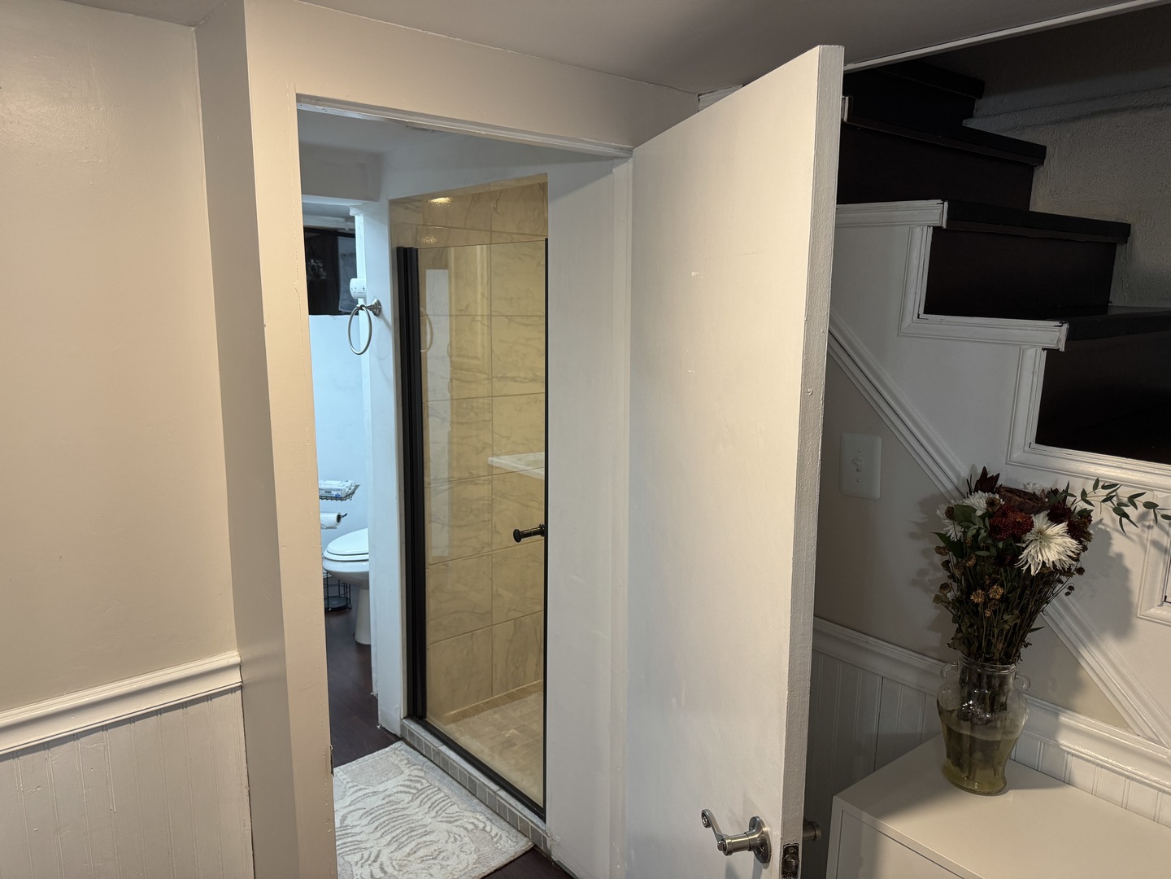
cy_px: 440
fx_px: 812
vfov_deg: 56.8
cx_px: 586
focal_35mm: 24
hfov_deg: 71.6
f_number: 1.78
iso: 200
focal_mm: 6.76
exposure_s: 1/120
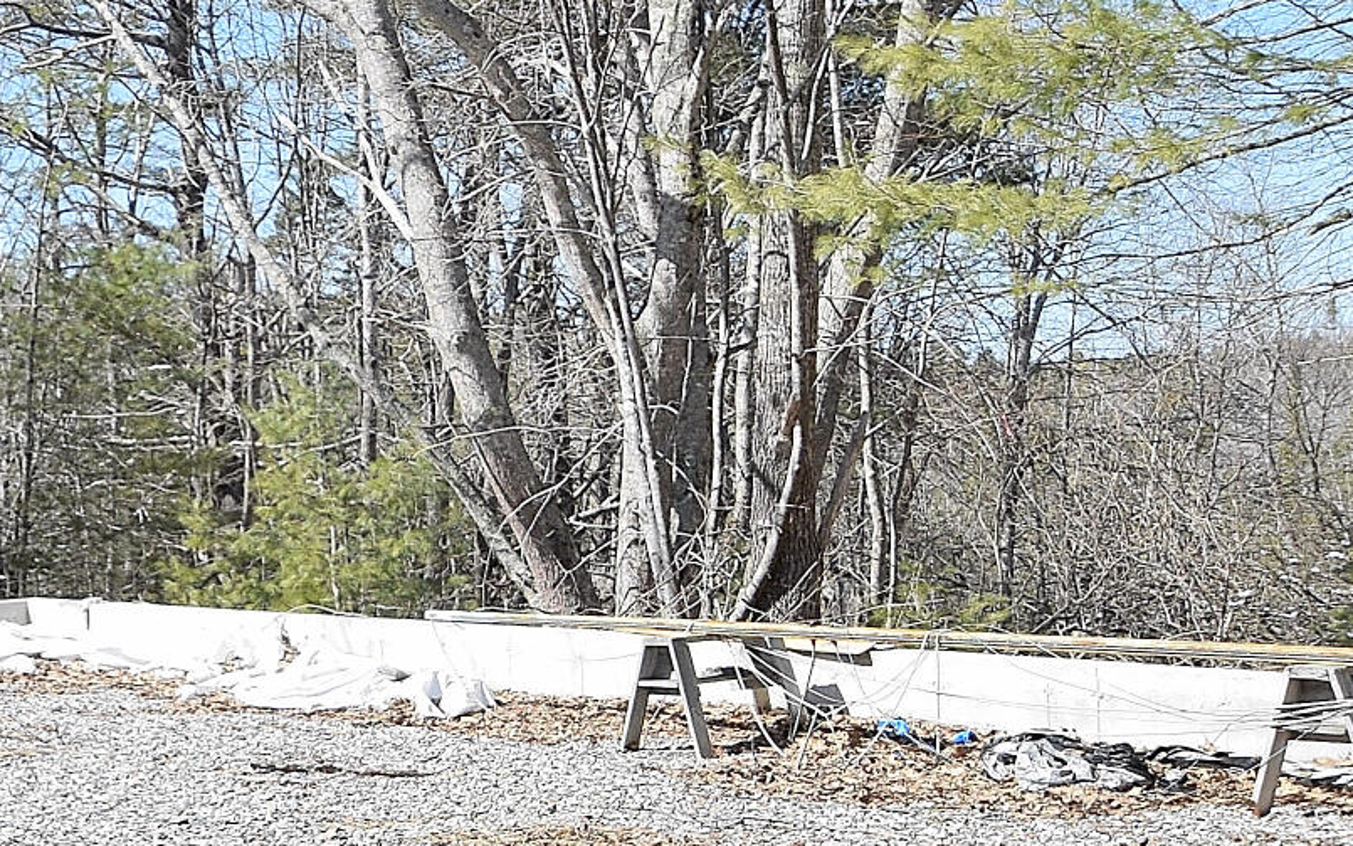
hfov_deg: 34.0
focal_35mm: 57
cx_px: 163
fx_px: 2102
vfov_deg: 22.7
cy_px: 426
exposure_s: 1/320
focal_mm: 10
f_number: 9
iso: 200
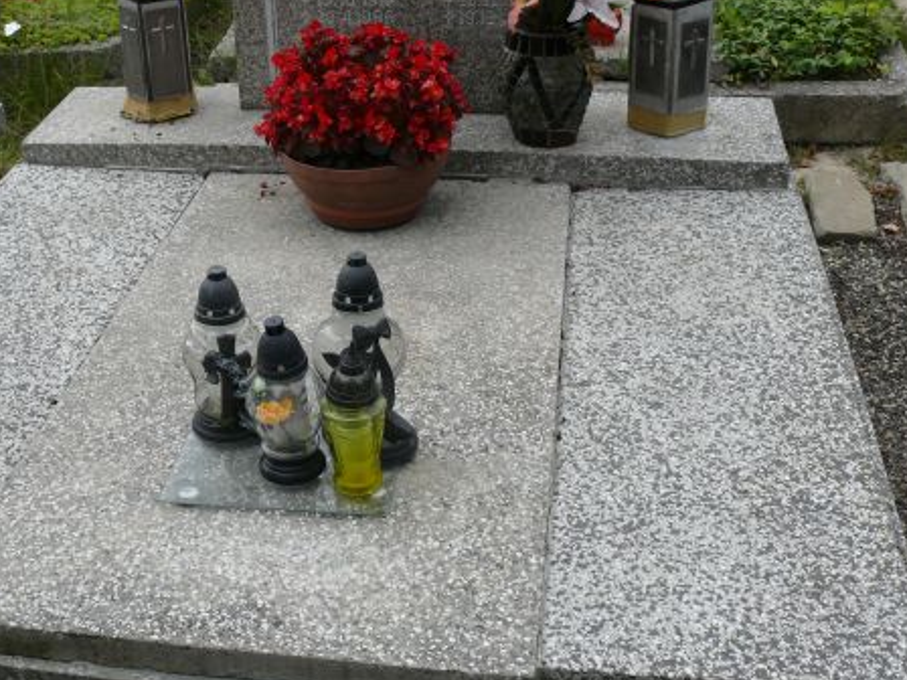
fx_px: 1310
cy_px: 300
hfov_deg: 37.9
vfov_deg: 29.1
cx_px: 318
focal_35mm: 50
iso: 100
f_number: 4.5
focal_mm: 7.4
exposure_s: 1/250
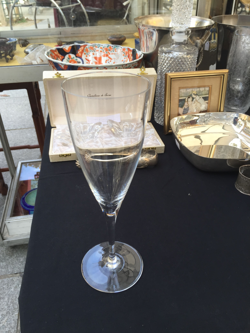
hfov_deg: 48.2
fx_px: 279
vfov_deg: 61.7
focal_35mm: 29
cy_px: 166
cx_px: 125
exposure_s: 1/100
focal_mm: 4.15
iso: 32
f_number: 2.2
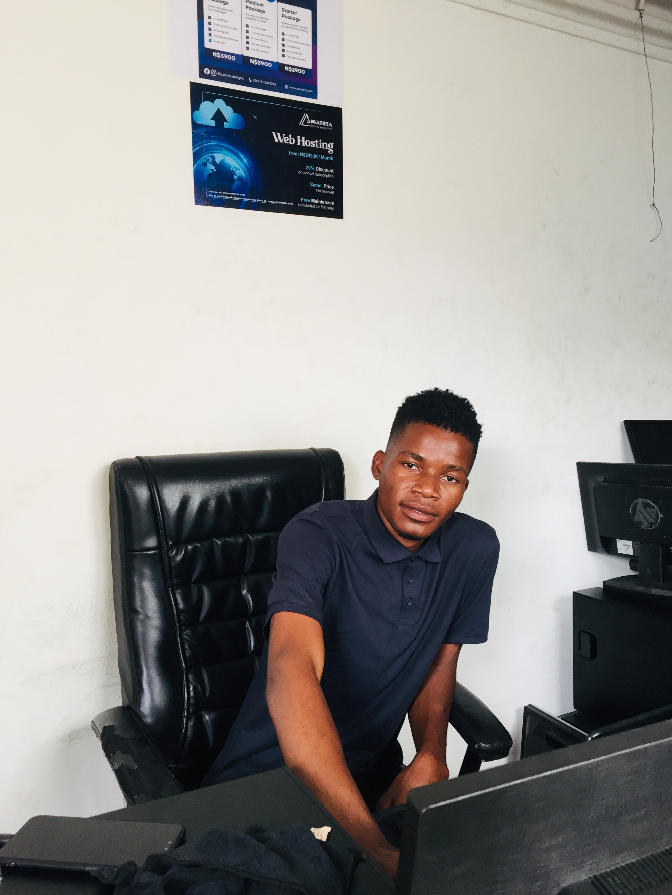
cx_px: 336
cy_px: 448
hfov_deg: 48.2
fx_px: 751
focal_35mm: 29
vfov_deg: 61.7
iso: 80
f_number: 2.2
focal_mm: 4.15
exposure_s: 1/33
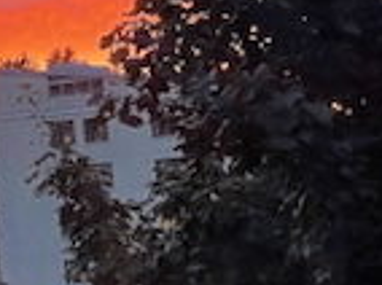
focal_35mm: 106
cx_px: -153
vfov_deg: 13.8
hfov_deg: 17.1
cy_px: 11
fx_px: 1168
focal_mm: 5.1
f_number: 1.6
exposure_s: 1/50
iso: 100
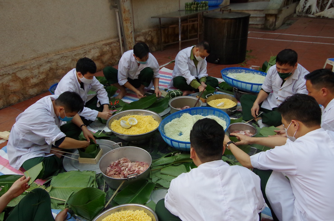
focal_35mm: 27
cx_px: 167
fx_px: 250
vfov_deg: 47.7
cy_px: 110
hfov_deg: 67.5
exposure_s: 1/1000
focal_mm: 18
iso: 1600
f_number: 5
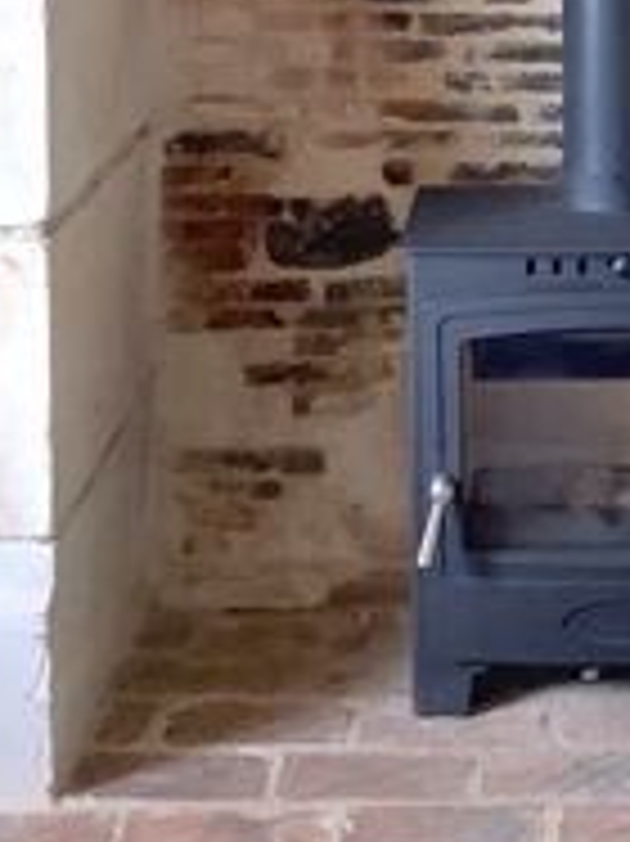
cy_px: -207
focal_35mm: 88
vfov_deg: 20.6
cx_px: 594
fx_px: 2138
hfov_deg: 16.5
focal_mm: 3.3
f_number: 2.4
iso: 100
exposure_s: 1/60
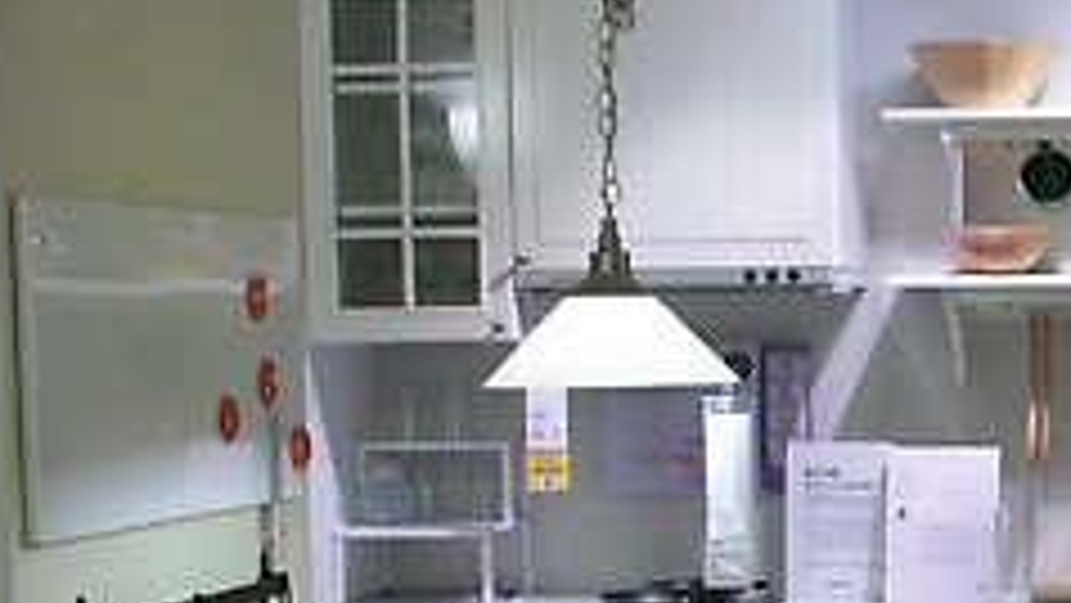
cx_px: 1210
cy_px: 680
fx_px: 2500
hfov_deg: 22.6
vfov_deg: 13.5
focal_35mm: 88
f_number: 2.8
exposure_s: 1/20
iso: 160
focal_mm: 5.7
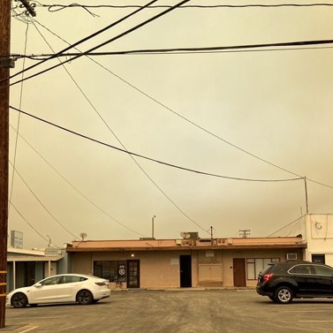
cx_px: 180
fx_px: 424
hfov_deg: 42.8
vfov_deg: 41.8
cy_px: 243
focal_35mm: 39
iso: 32
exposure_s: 1/2762
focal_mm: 4.25
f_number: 1.8
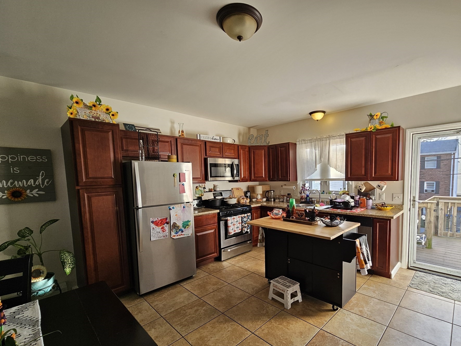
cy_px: 196
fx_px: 200
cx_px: 262
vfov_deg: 81.3
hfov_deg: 97.6
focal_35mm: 15
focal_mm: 2.2
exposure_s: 1/60
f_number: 2.2
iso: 50
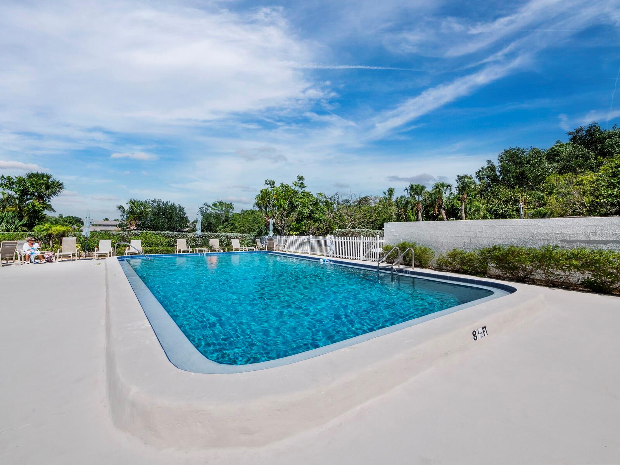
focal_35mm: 14
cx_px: 310
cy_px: 232
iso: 400
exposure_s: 1/320
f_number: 10
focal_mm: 7
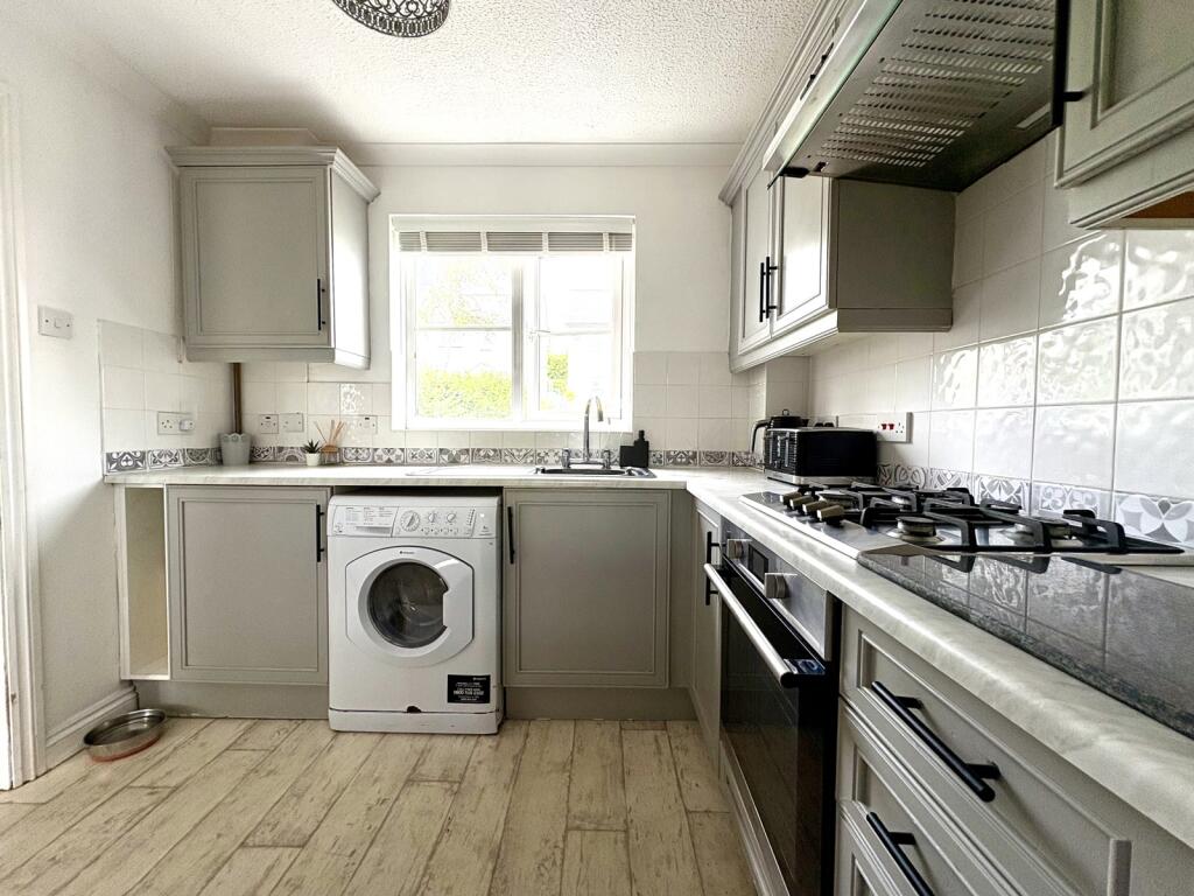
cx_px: 597
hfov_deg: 102.1
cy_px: 448
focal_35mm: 14
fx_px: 483
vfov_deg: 85.7
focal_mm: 2.22
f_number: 2.2
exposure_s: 1/182
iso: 64
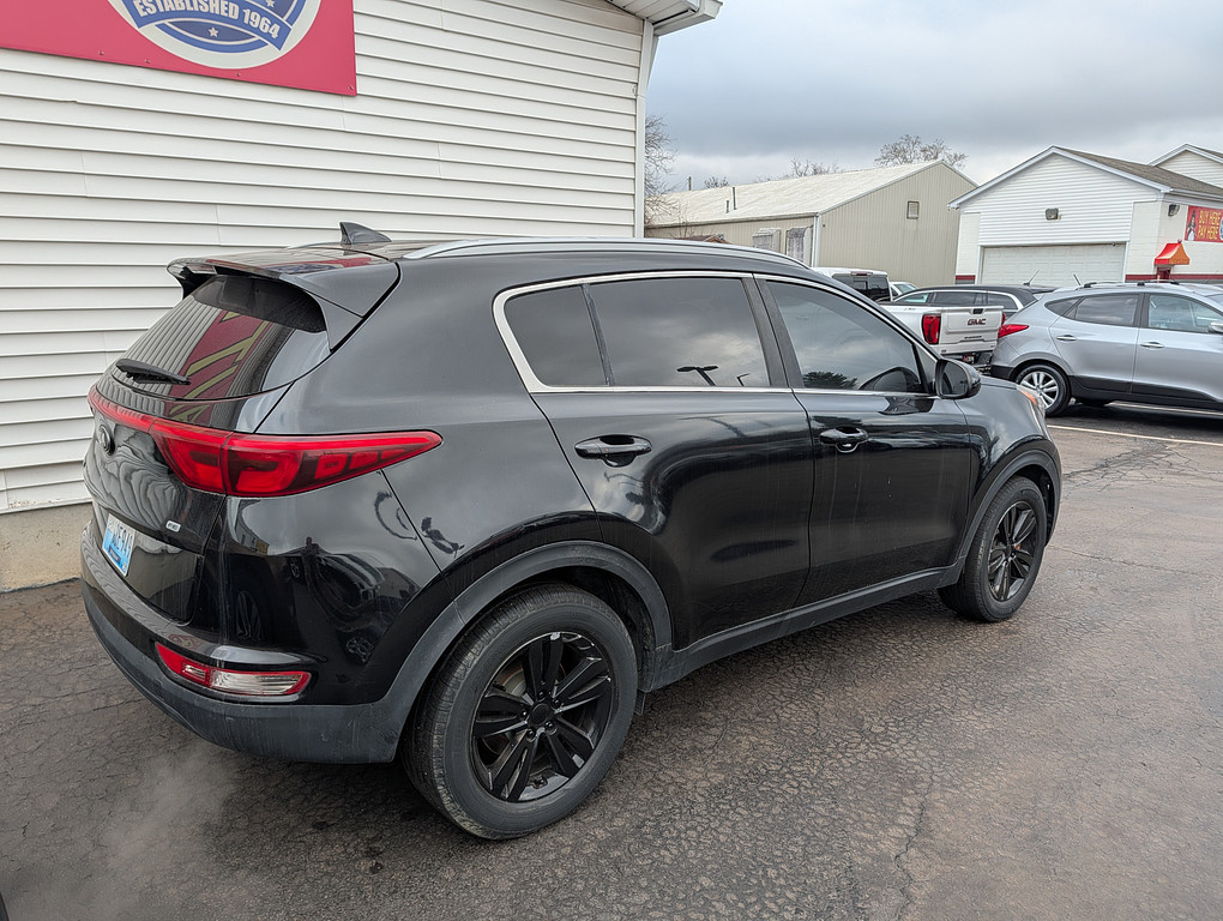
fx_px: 849
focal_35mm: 24
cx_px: 612
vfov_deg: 56.9
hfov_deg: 71.5
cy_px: 460
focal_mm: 6.9
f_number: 1.68
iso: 20
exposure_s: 1/200
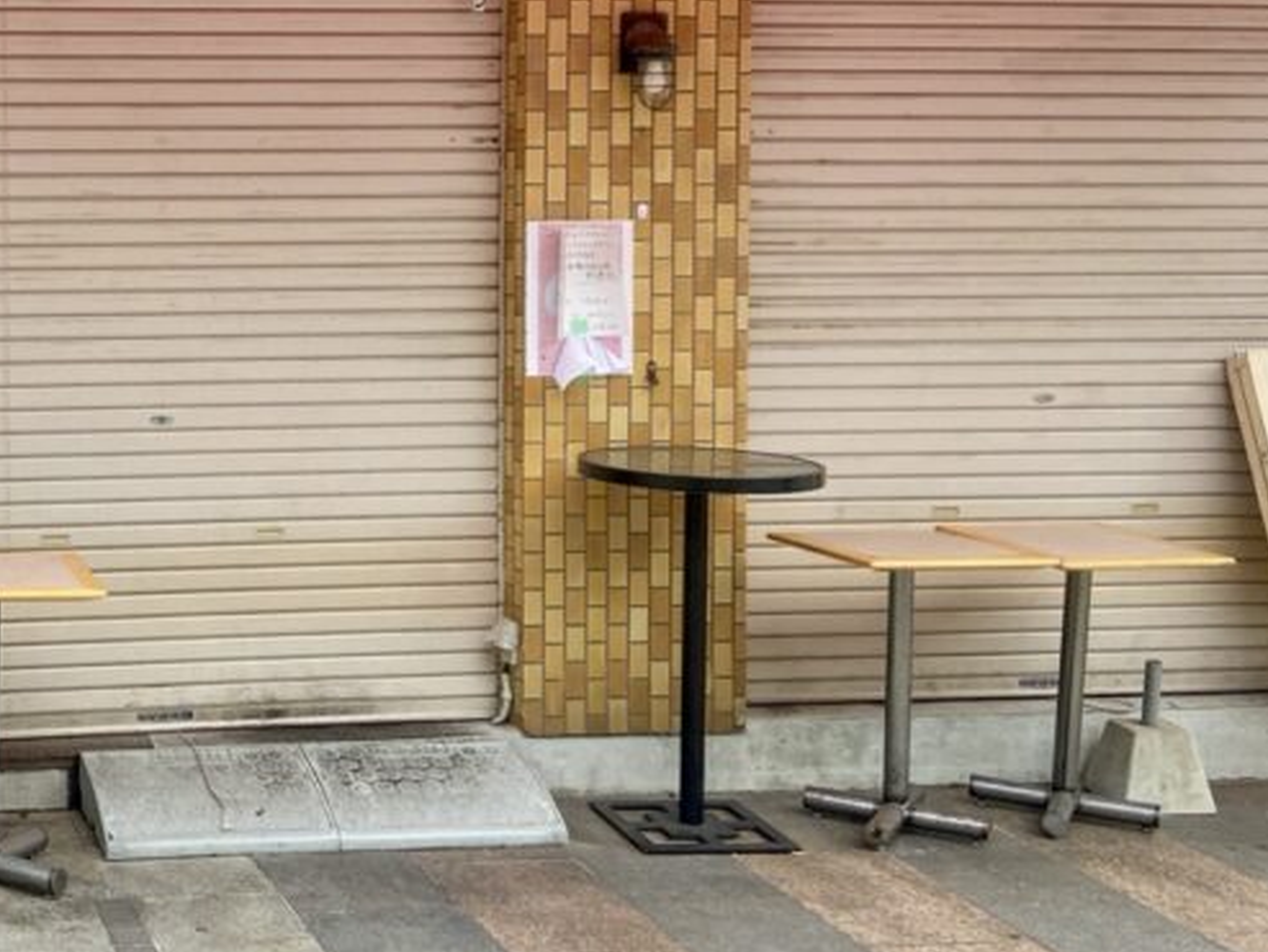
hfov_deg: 32.7
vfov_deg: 27.0
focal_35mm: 54
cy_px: 358
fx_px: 1979
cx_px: 10
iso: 32
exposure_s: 1/1000
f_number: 1.8
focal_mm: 4.25
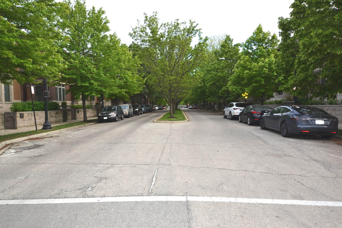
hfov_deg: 73.7
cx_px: 171
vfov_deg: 53.1
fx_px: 228
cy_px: 114
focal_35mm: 24
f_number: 5.6
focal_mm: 16
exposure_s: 1/125
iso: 100
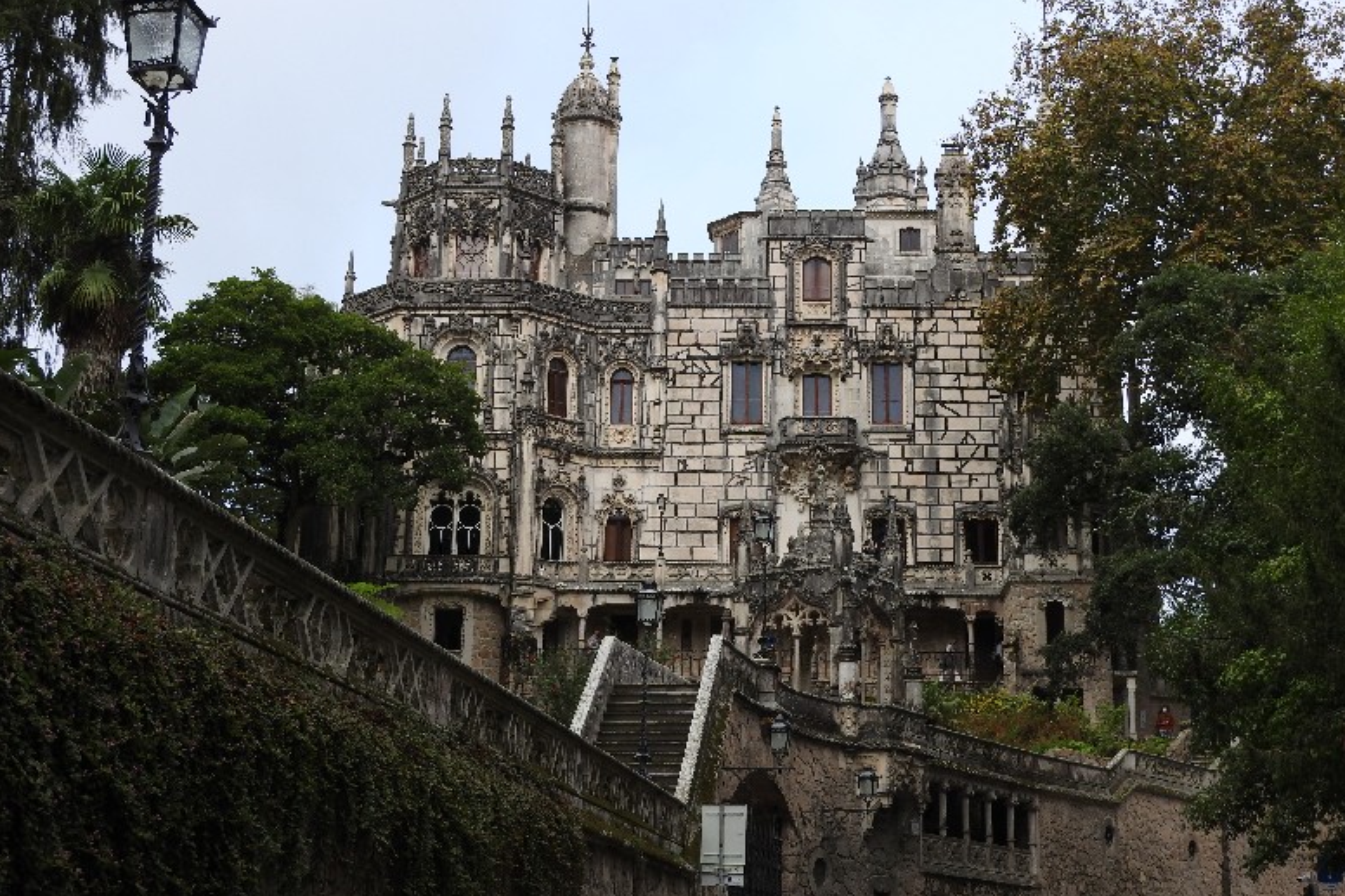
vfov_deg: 23.0
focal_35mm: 59
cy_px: 399
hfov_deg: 33.9
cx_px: 690
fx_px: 2204
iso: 100
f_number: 4
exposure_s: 1/400
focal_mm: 9.9
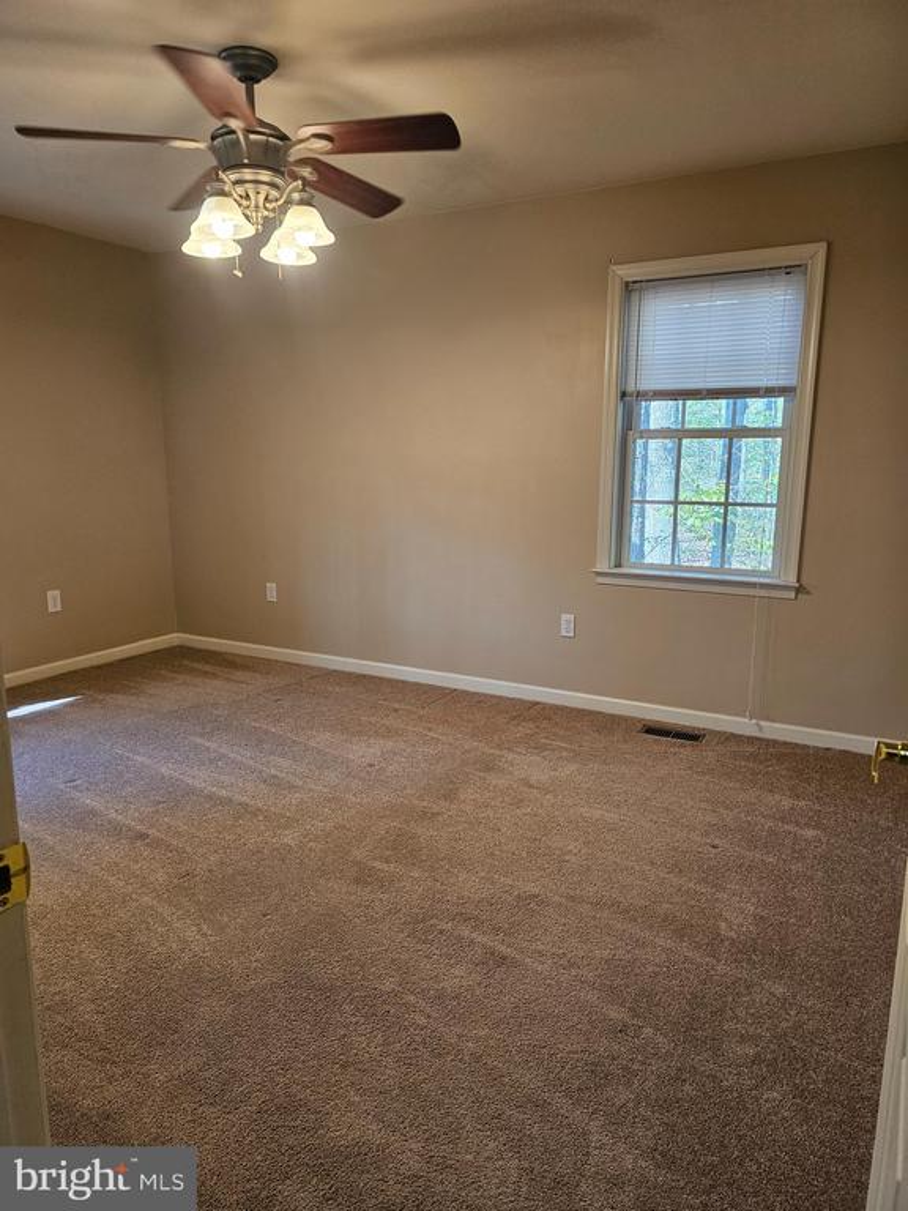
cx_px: 454
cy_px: 606
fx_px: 804
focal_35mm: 23
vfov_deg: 73.9
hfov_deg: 58.9
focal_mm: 6.3
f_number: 1.7
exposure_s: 1/120
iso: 200
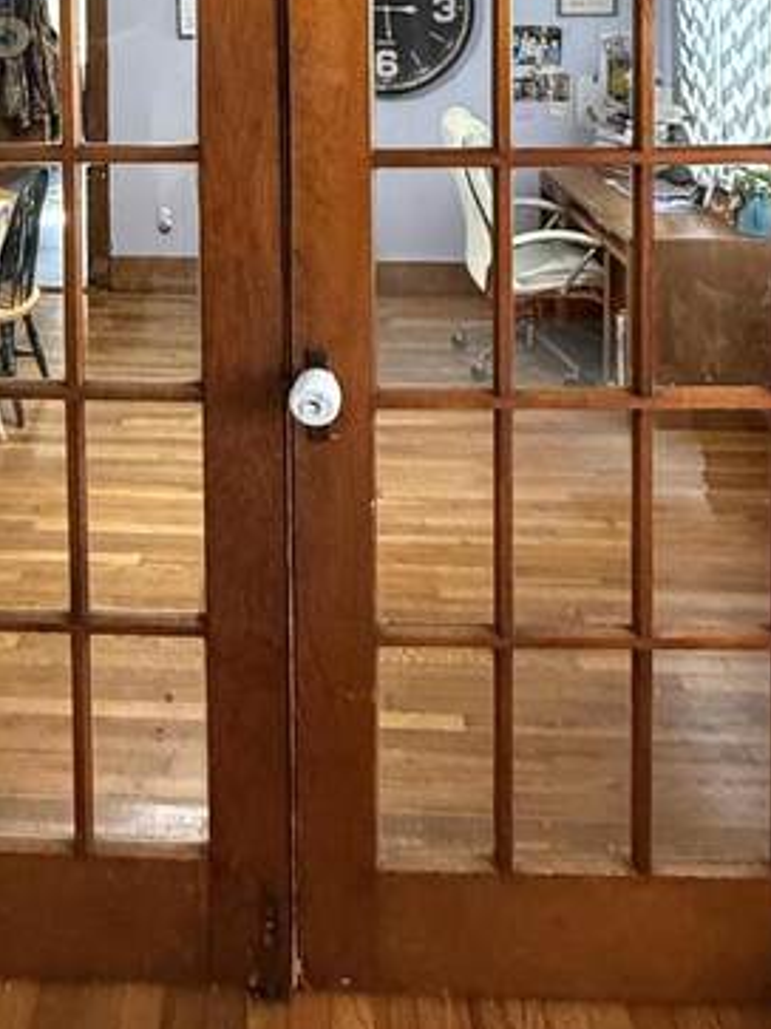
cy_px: 0
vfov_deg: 43.1
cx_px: 244
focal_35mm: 37
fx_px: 1099
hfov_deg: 38.1
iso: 640
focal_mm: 2.22
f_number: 2.2
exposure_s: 1/60
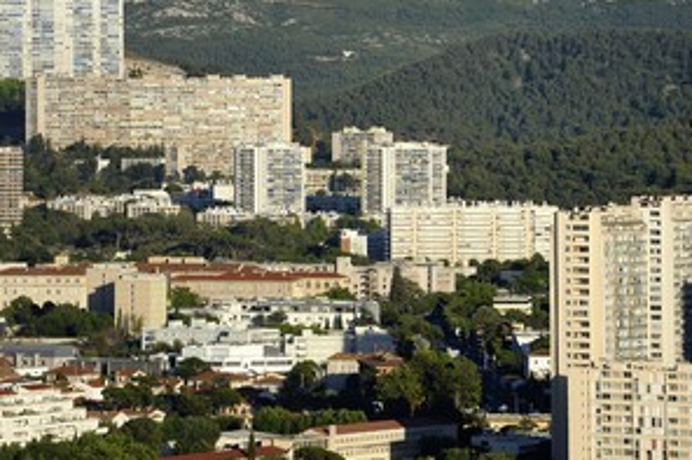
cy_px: 140
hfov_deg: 7.6
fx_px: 5187
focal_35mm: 270
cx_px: 339
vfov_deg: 5.1
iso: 200
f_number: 9
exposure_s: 1/640
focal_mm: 190
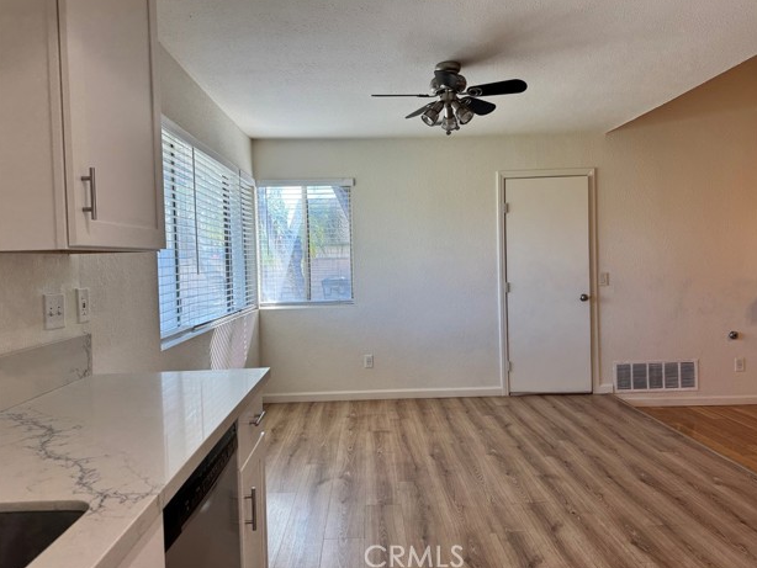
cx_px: 387
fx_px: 547
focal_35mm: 25
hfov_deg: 69.4
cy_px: 278
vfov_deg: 54.9
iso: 80
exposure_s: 1/284
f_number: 1.78
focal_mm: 6.76
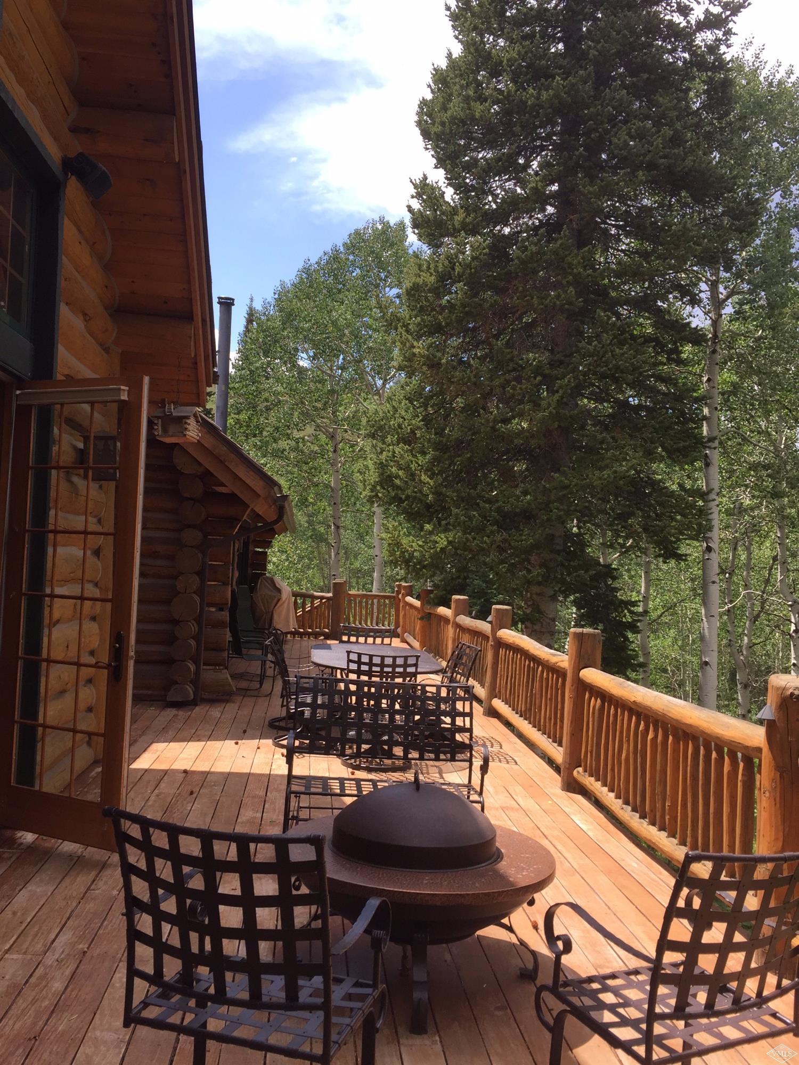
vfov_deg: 61.7
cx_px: 400
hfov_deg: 48.2
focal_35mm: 29
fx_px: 892
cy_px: 532
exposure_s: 1/879
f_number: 2.2
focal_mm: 4.15
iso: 32
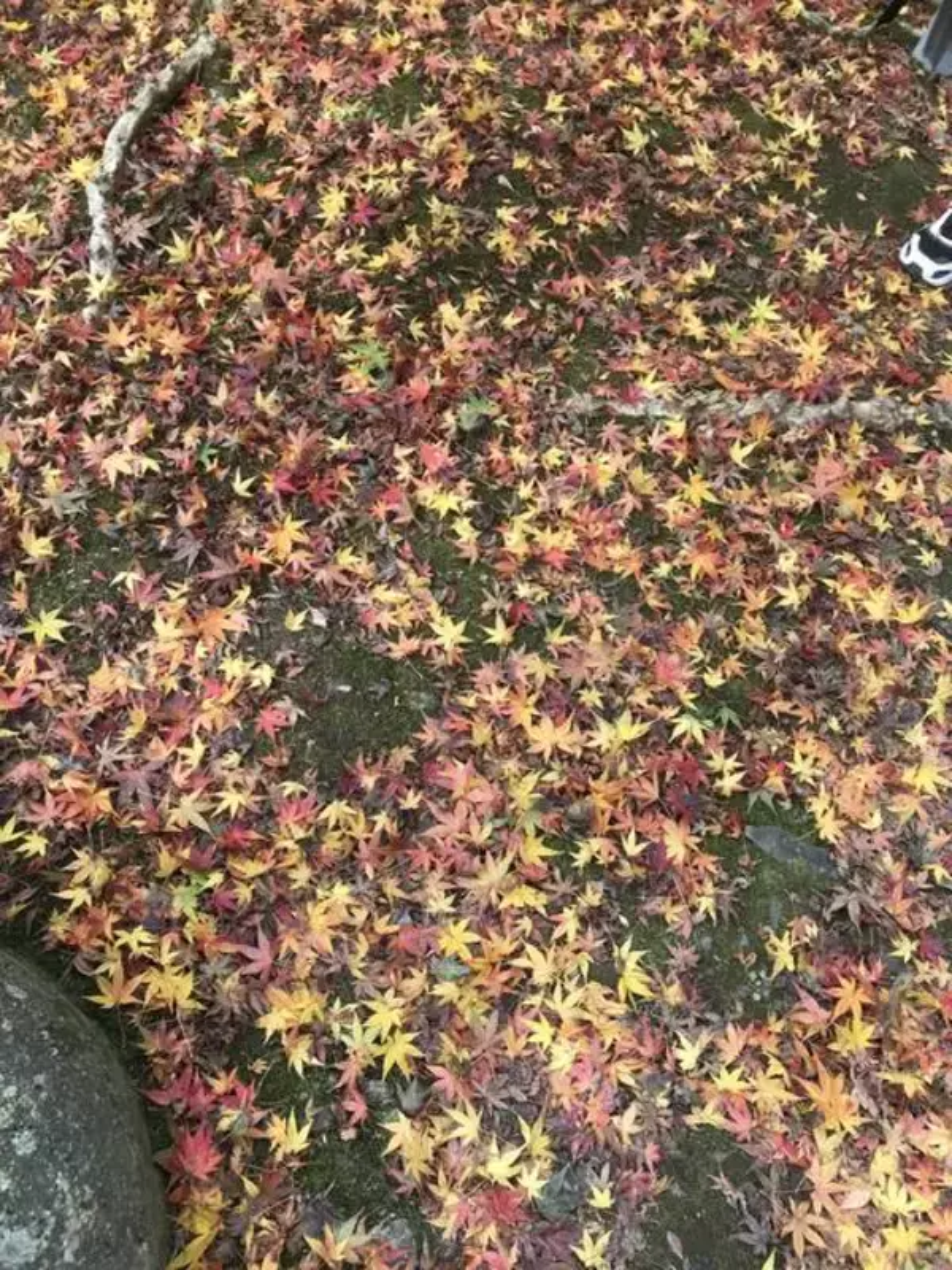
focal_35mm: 28
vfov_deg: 63.4
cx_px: 476
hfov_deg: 49.7
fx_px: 1027
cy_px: 635
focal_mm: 3.99
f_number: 1.8
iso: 32
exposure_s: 1/48
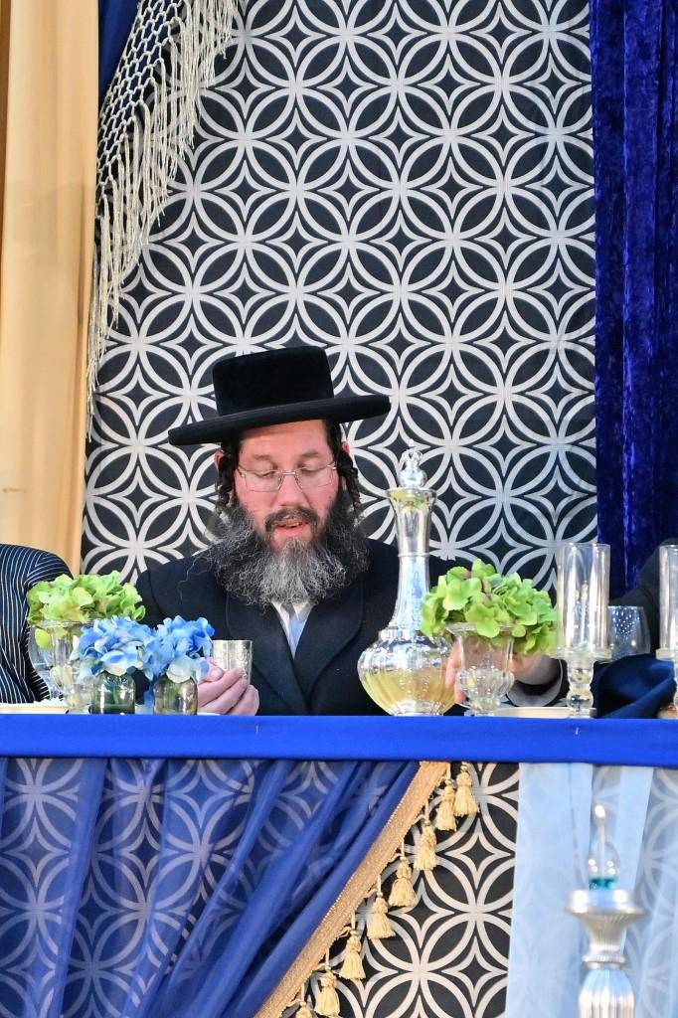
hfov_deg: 4.6
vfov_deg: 6.9
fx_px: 8480
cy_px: 509
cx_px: 339
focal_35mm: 300
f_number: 3.2
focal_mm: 200
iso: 640
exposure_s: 1/320
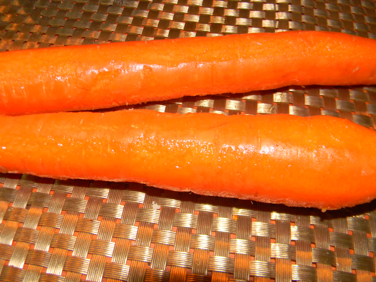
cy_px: 141
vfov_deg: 39.7
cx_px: 188
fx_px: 391
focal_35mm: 36
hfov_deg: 51.4
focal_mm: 6.4
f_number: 3.7
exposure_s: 1/30
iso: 200
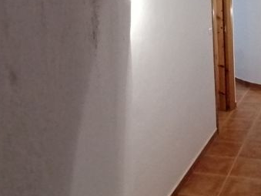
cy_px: 34
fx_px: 392
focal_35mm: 52
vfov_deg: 27.4
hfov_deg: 35.5
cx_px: 214
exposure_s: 1/33.3
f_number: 2.4
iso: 250
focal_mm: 2.7
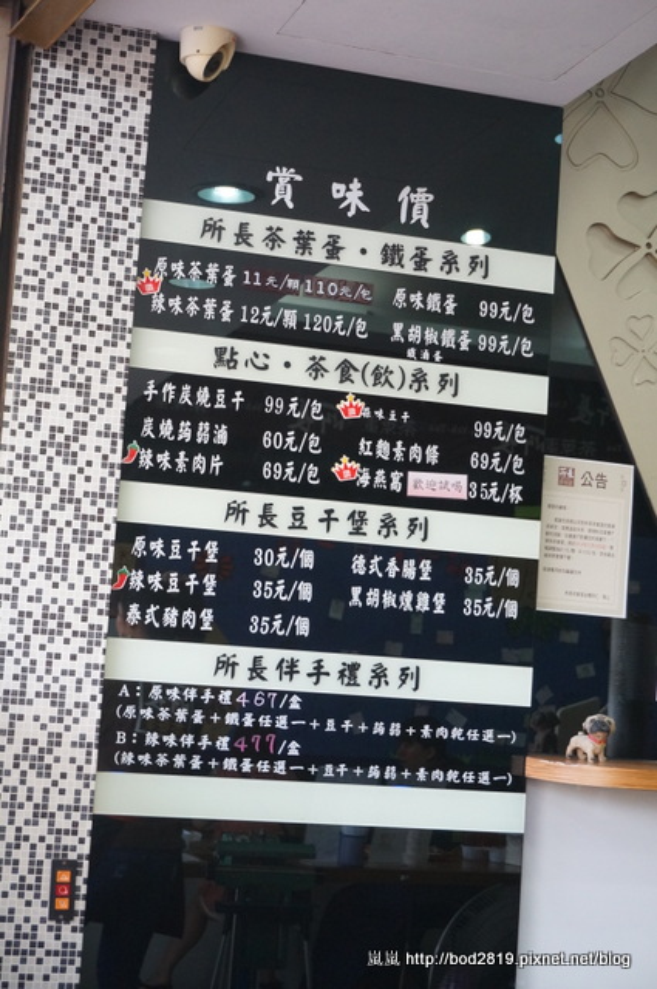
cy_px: 494
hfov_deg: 21.5
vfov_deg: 31.9
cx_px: 328
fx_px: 1729
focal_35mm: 63
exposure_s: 1/160
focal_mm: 42
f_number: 5.6
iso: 1600
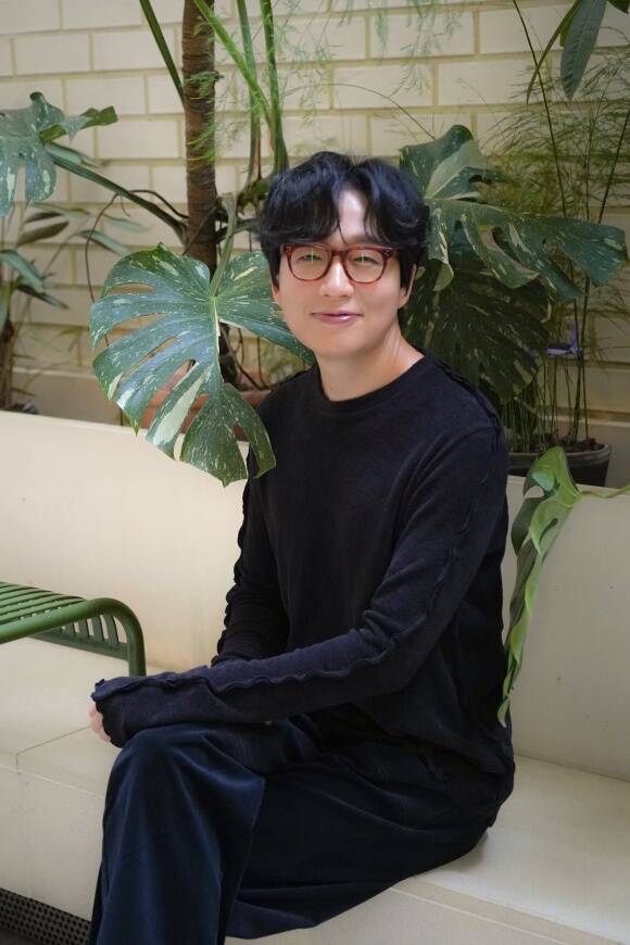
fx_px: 1837
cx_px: 315
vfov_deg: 28.8
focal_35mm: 70
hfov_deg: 19.5
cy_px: 472
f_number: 4
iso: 3200
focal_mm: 70
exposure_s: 1/200
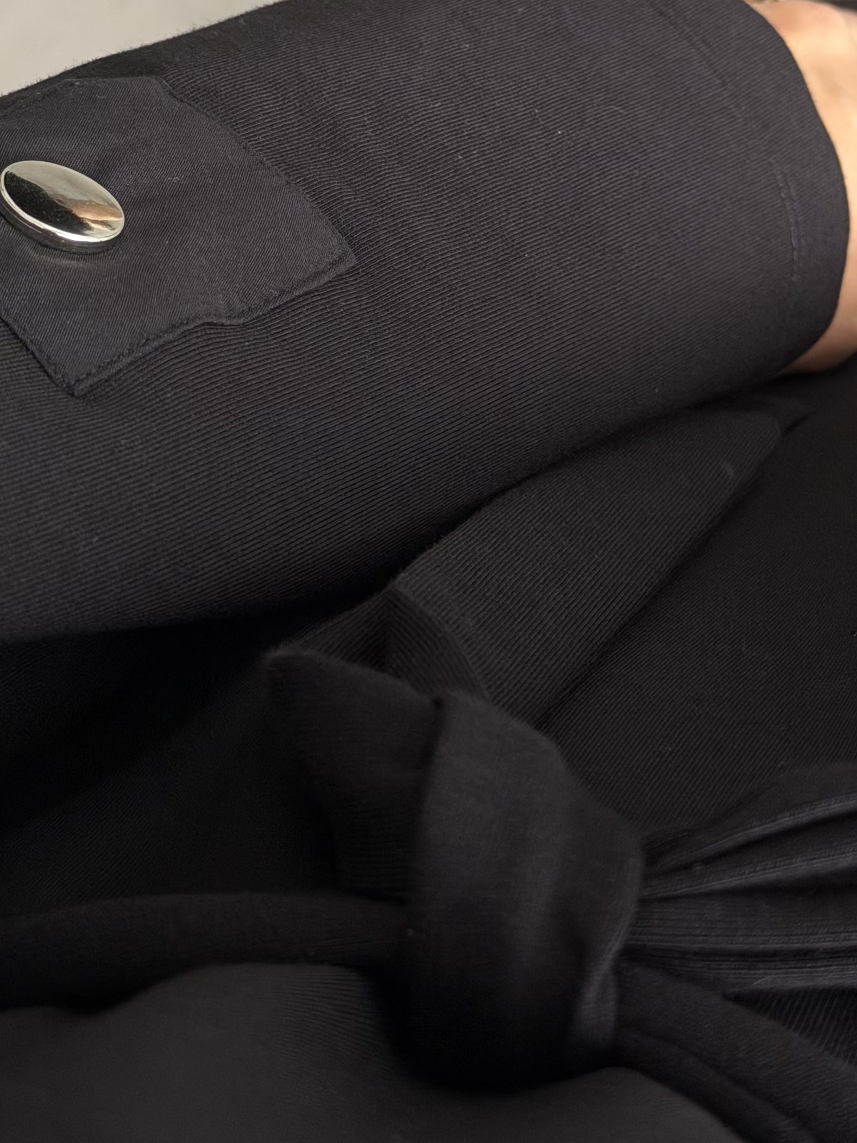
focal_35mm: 92
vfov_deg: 20.9
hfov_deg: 16.0
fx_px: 3037
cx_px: 524
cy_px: 131
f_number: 1.78
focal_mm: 6.76
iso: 80
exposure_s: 1/121
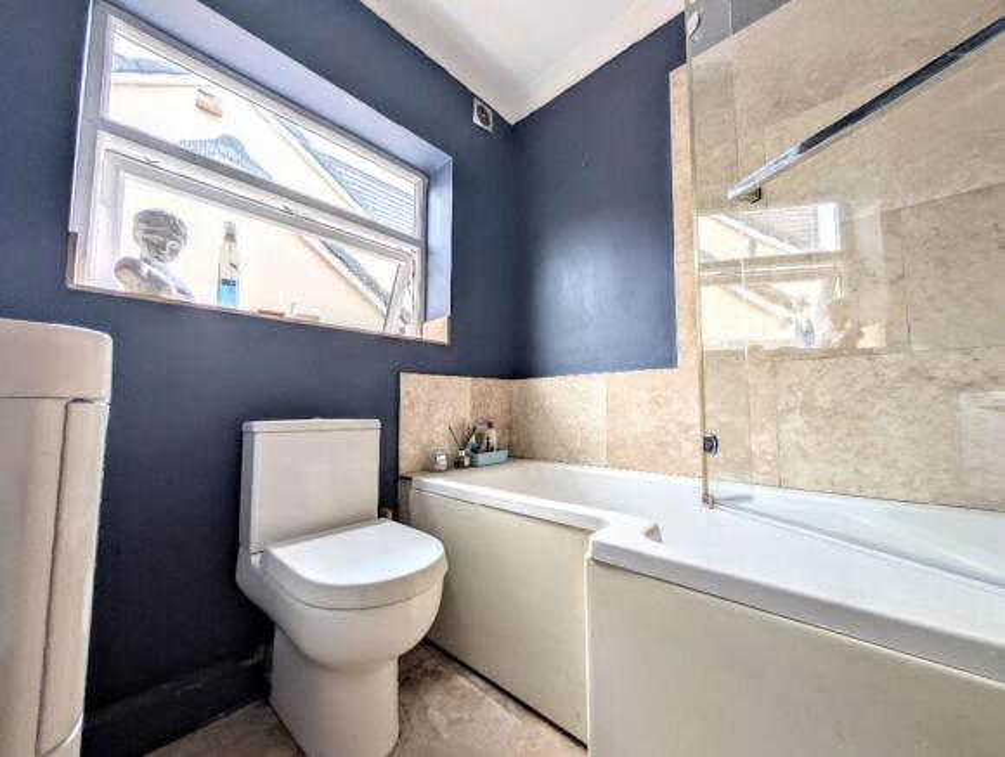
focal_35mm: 12
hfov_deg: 110.4
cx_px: 502
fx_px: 349
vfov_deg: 94.7
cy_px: 378
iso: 54
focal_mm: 2.02
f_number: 1.7
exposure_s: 1/221
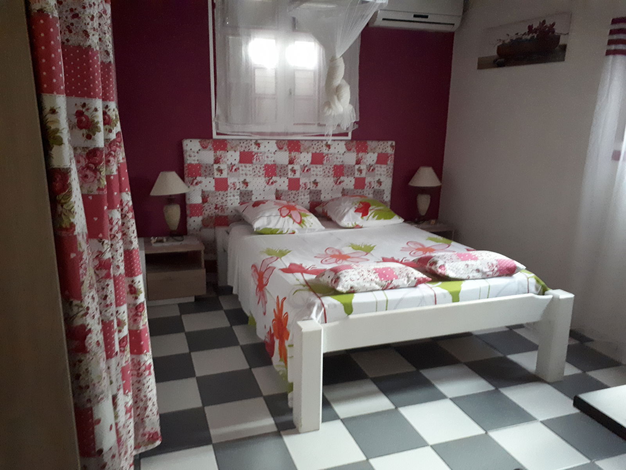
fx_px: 488
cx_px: 313
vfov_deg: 51.4
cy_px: 235
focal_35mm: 27
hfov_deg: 65.3
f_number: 1.9
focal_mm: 3.6
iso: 1000
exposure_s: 1/17
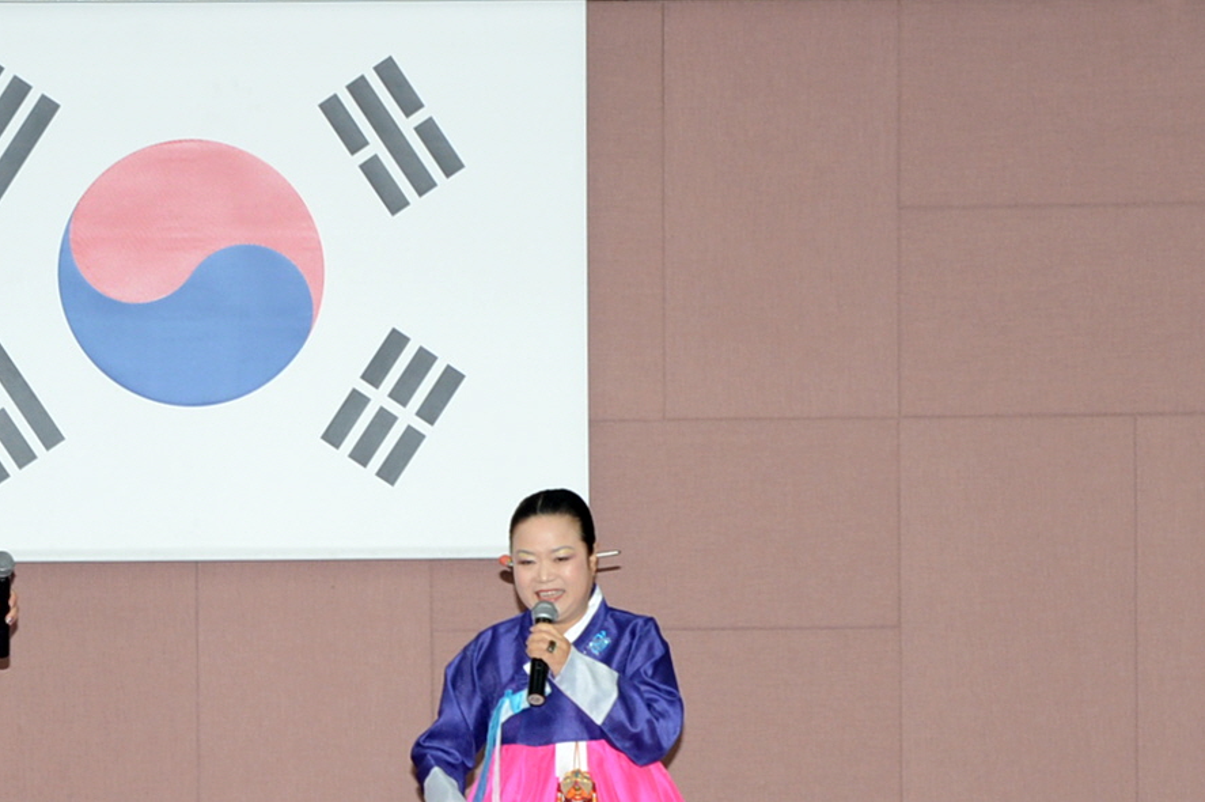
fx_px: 6321
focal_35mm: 189
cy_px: 733
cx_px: 310
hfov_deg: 10.9
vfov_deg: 7.2
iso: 800
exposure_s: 1/60
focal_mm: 68
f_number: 7.1
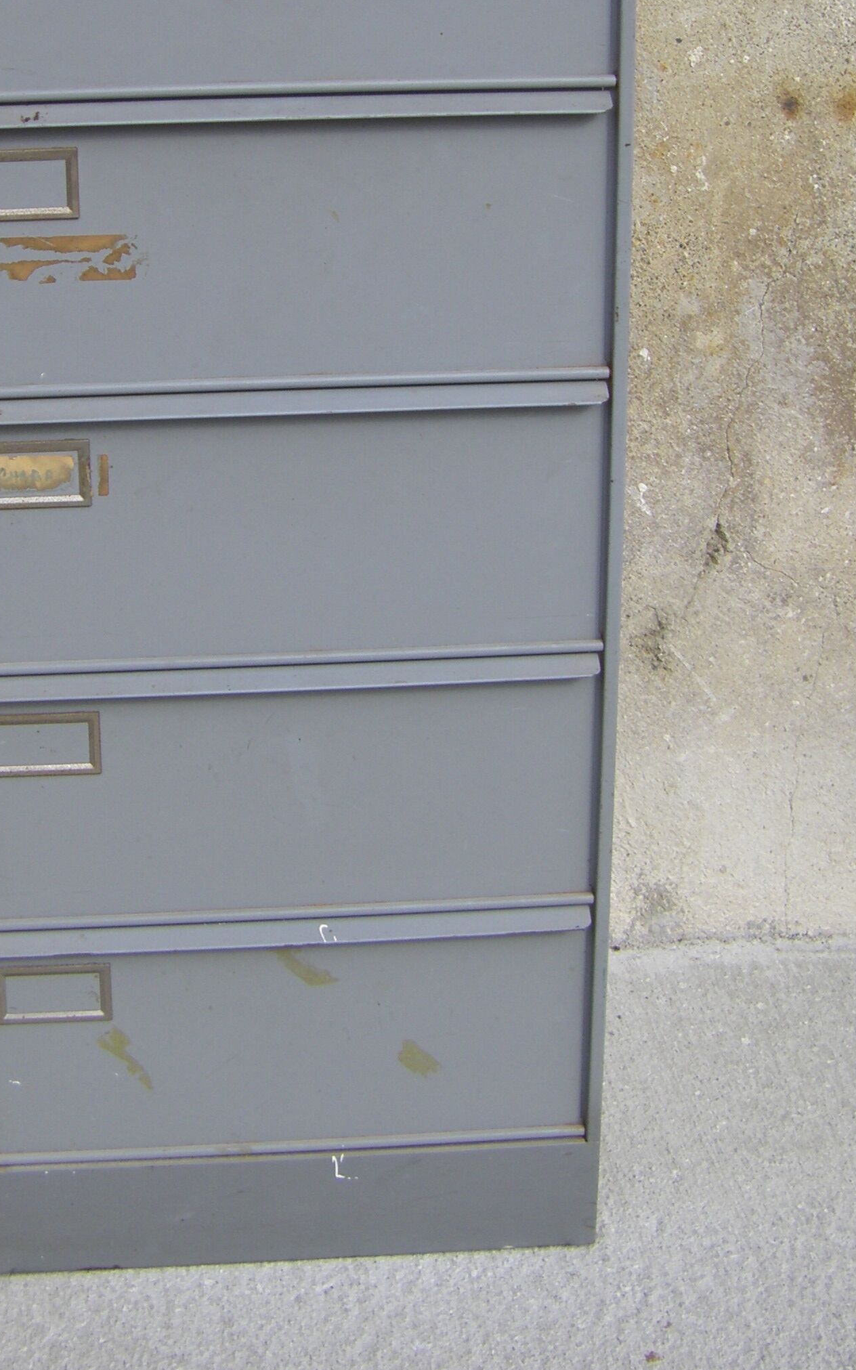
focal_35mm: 65
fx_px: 2427
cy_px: 486
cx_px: 271
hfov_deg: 19.9
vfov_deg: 31.3
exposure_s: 1/125
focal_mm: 6.3
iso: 64
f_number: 7
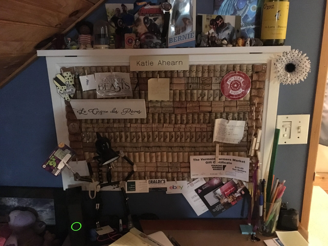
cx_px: 164
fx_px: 275
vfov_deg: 48.2
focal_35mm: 29
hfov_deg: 61.7
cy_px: 123
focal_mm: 4.15
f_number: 2.2
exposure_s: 1/15
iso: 1250
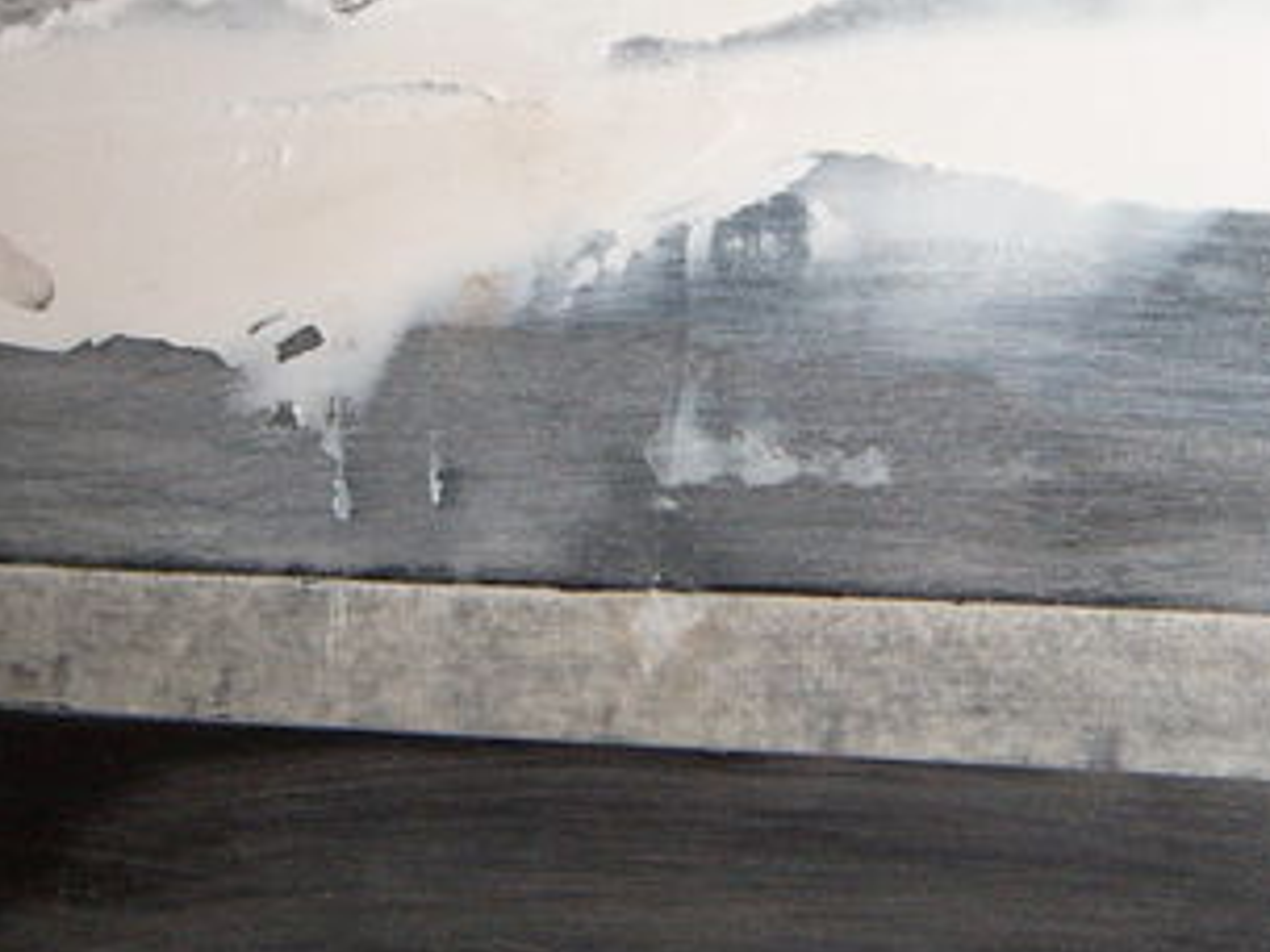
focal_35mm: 78
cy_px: 430
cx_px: 660
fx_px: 2862
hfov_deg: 25.0
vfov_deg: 18.9
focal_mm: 6.2
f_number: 2.9
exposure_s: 1/30
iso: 141
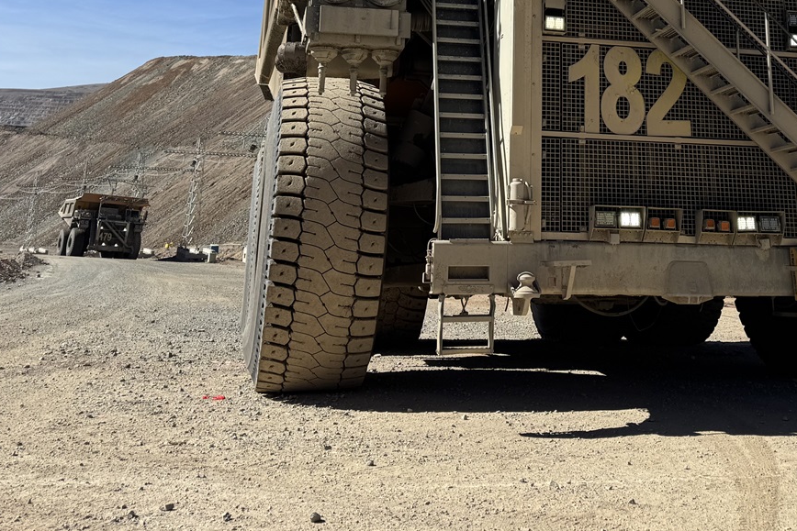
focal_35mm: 46
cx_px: 531
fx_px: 1018
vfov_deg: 27.5
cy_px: -8
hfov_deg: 42.2
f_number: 1.78
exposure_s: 1/4310
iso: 80
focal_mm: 6.76
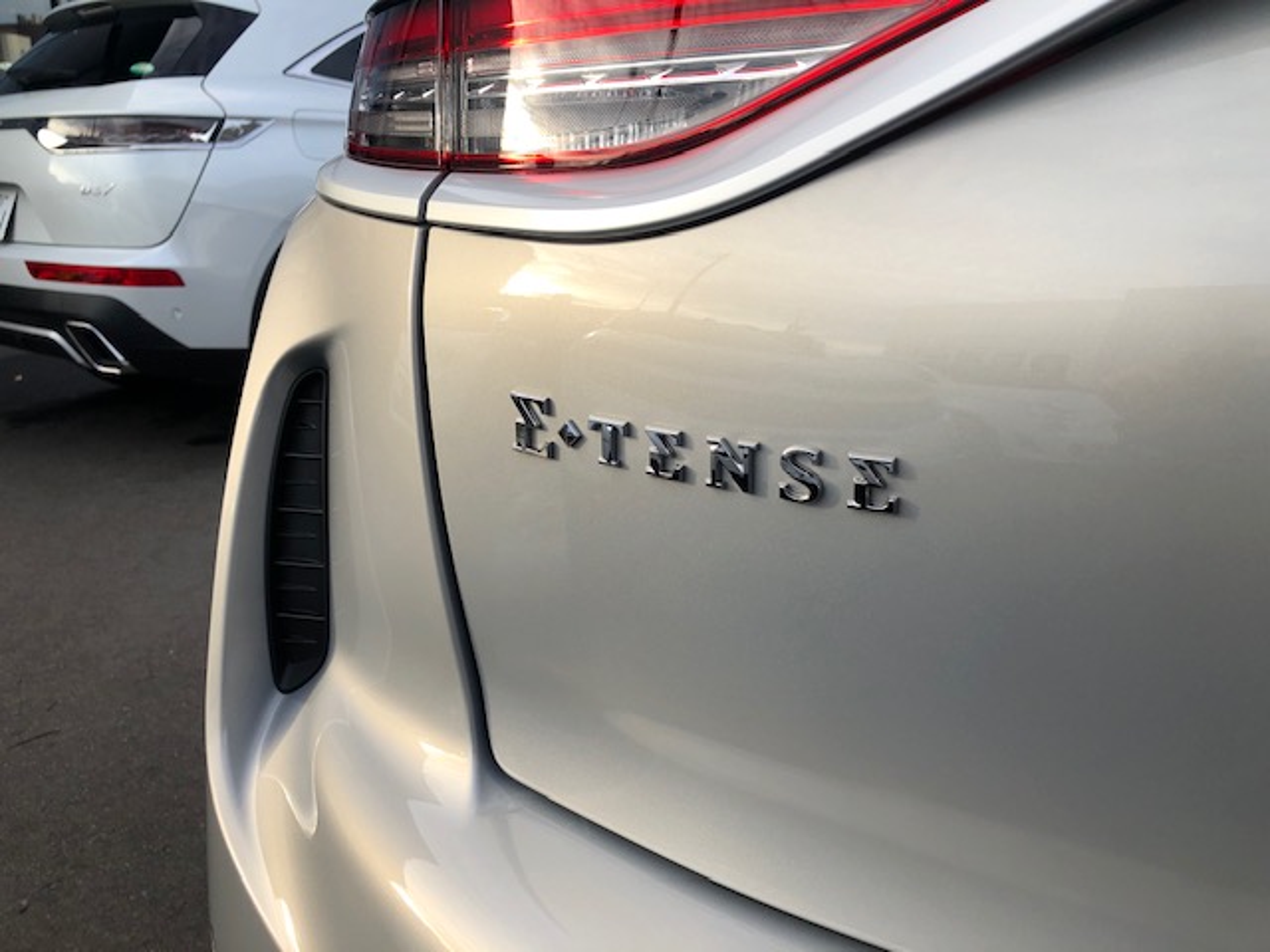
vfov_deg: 49.7
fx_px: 1027
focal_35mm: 28
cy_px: 476
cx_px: 635
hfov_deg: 63.4
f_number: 1.8
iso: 20
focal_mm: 3.99
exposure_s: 1/666
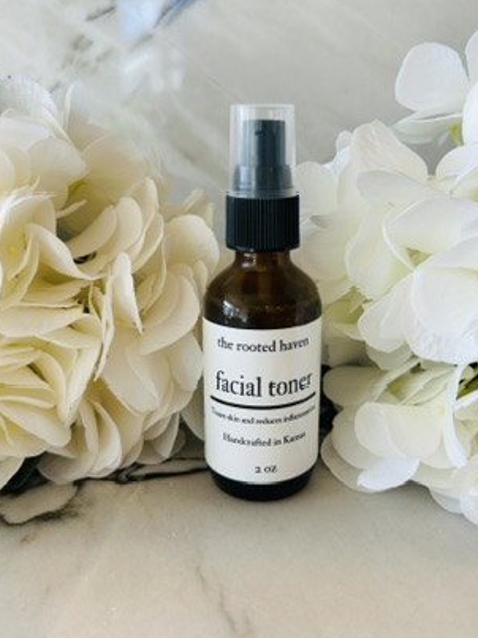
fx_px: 571
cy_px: 290
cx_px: 263
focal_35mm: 31
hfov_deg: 45.4
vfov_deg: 58.3
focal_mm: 5.7
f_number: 1.5
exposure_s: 1/120
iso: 50
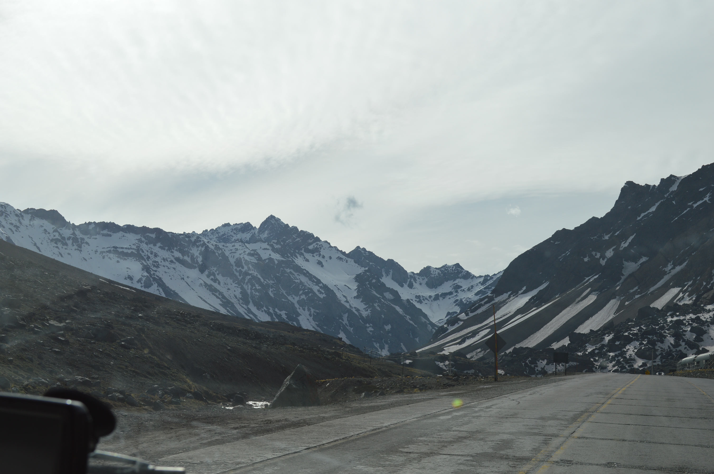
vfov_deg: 26.4
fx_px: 1011
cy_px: 237
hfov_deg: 38.9
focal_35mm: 51
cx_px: 357
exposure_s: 1/400
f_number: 10
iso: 100
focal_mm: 34
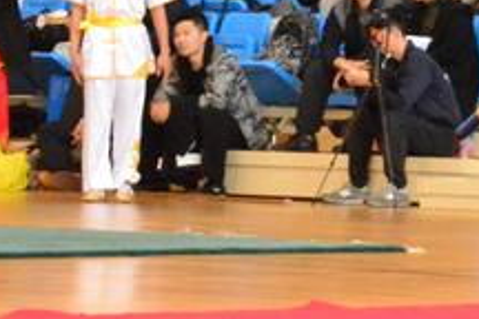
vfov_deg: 3.8
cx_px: 958
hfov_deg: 5.6
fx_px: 4803
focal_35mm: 361
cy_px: -174
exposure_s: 1/200
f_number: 7.1
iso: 6400
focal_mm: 52
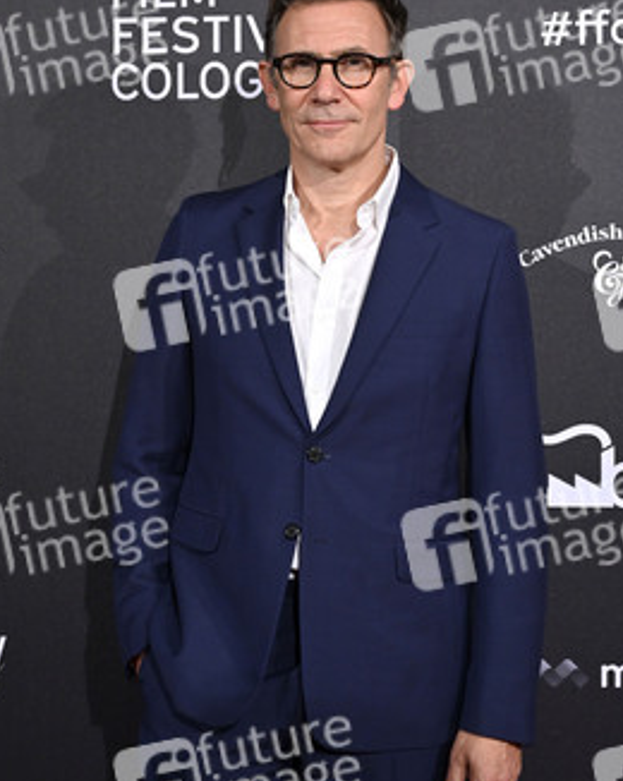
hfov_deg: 28.6
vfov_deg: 35.4
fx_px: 1224
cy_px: 414
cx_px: 307
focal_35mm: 53
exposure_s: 1/200
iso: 1000
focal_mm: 46
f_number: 4
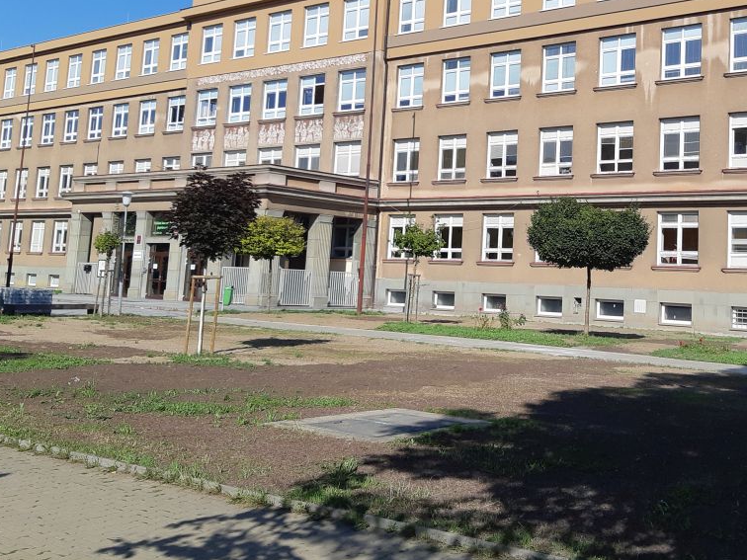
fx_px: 950
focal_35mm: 44
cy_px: 151
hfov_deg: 42.3
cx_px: 510
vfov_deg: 32.4
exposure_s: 1/2392
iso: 40
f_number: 1.7
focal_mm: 3.93
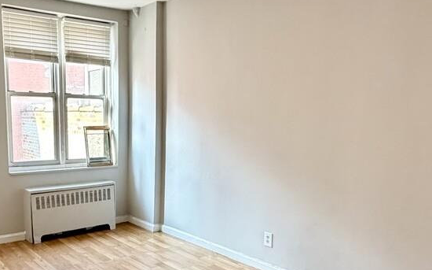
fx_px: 424
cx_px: 151
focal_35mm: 36
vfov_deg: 34.9
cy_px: 182
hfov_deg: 53.2
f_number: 2.2
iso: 500
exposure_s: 1/60
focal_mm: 2.22
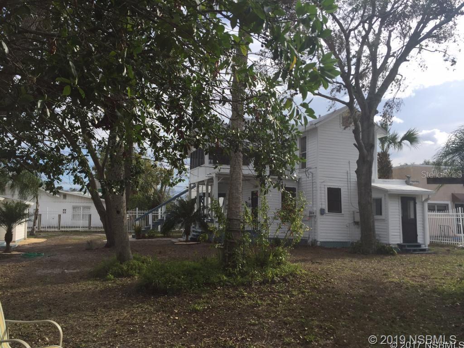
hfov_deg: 61.7
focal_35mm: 29
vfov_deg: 48.2
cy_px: 174
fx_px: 389
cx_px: 232
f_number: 2.2
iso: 32
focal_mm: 4.15
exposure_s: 1/1582
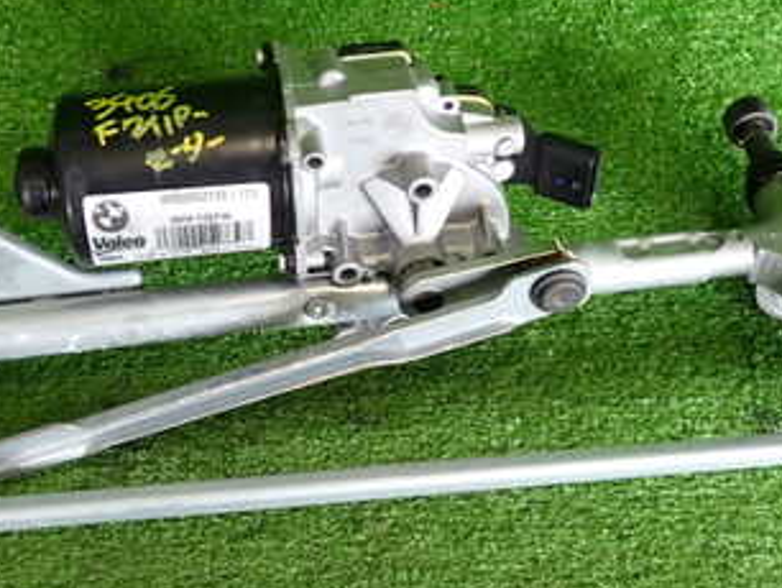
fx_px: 1108
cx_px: 296
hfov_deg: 38.6
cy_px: 276
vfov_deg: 29.7
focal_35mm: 49
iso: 200
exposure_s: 1/40
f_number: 2
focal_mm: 4.5
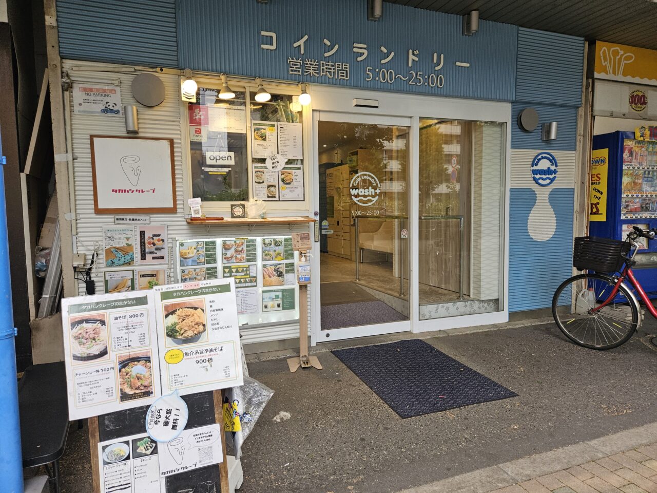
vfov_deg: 58.9
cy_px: 246
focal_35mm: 23
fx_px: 437
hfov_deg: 73.9
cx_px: 328
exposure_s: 1/200
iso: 50
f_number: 1.8
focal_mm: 5.4
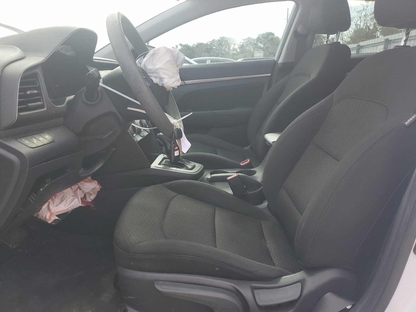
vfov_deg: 53.1
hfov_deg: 67.3
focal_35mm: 26
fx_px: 312
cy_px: 156
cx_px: 208
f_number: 1.5
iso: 50
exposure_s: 1/357
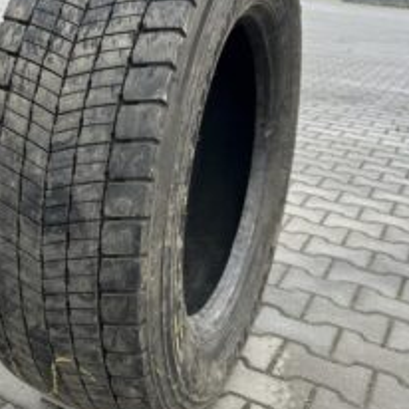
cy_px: 156
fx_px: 642
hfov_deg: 34.4
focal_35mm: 48
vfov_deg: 35.2
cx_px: 91
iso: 50
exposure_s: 1/364
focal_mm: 5.7
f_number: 1.5
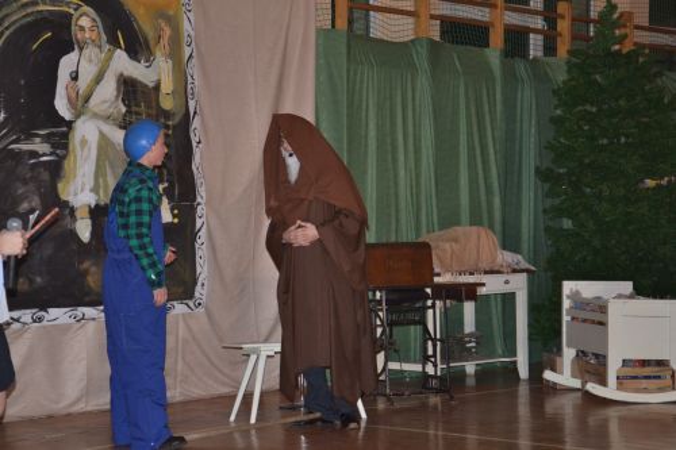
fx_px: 1464
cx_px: 338
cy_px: 225
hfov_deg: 26.0
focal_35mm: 78
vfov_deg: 17.5
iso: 800
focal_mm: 52
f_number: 5
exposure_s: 1/30
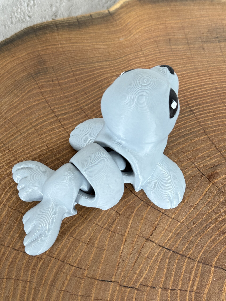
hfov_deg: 30.3
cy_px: 150
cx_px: 113
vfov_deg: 39.7
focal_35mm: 48
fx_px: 418
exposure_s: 1/60
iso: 125
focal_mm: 6.76
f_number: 1.78
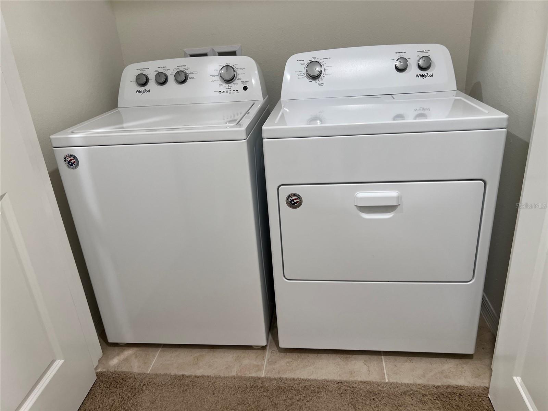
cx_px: 274
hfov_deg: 67.3
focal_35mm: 26
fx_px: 412
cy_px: 206
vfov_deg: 53.1
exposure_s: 1/60
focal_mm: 5.7
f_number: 1.5
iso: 80
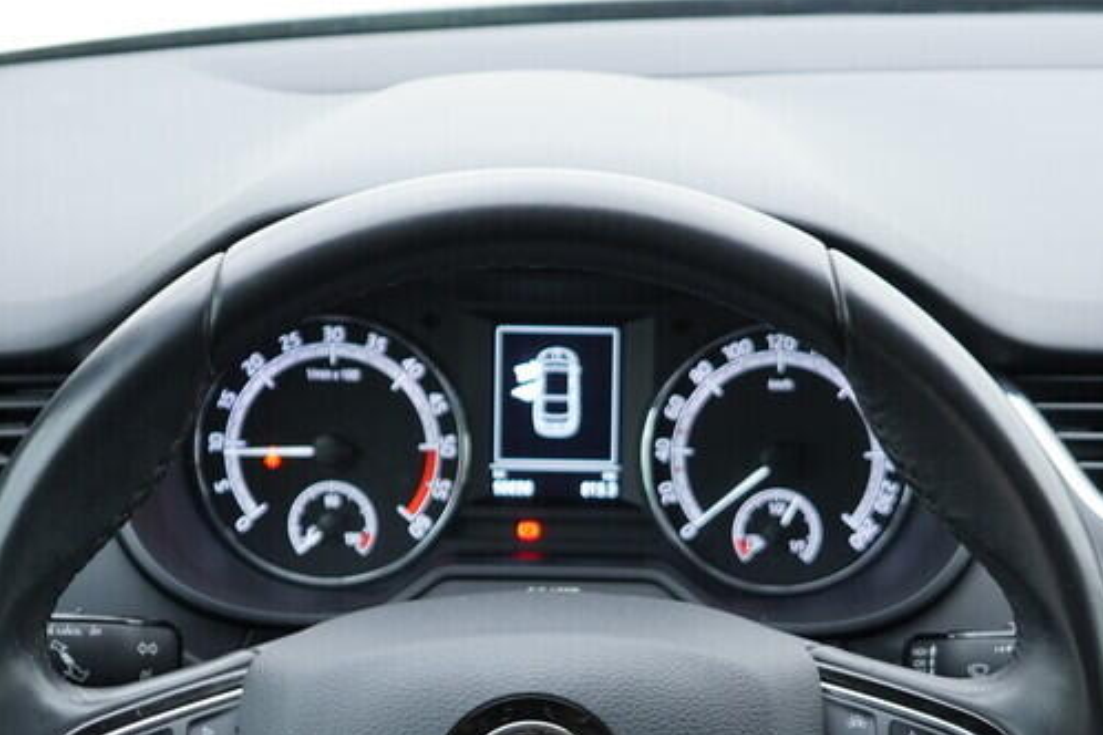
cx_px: 636
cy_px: 667
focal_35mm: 74
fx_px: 2267
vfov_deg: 18.1
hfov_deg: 27.3
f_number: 2.8
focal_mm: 24
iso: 250
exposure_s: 1/40
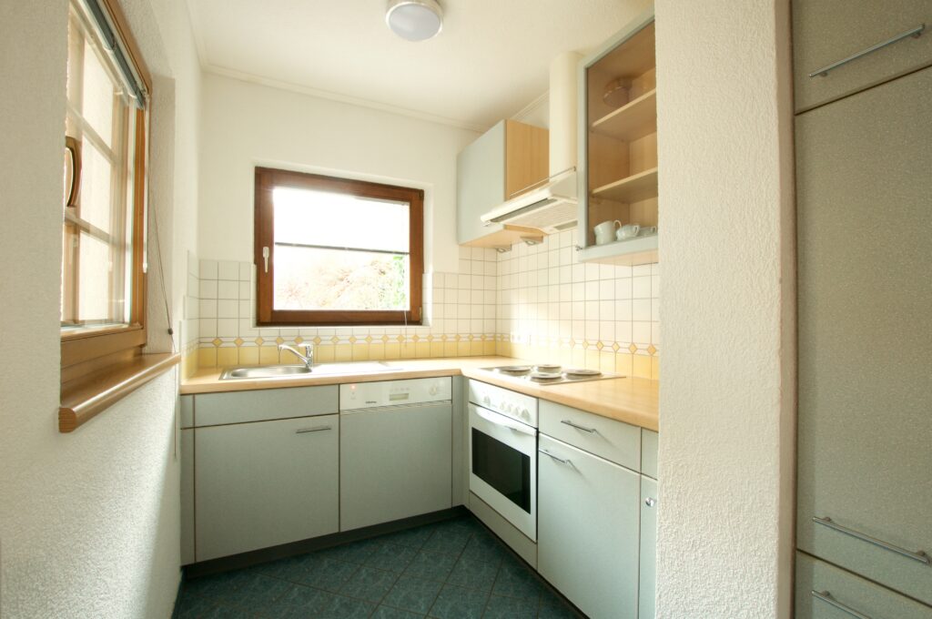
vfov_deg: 77.2
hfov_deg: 100.5
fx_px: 388
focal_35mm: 15
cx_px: 466
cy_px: 310
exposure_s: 8
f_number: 13
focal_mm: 10
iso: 200
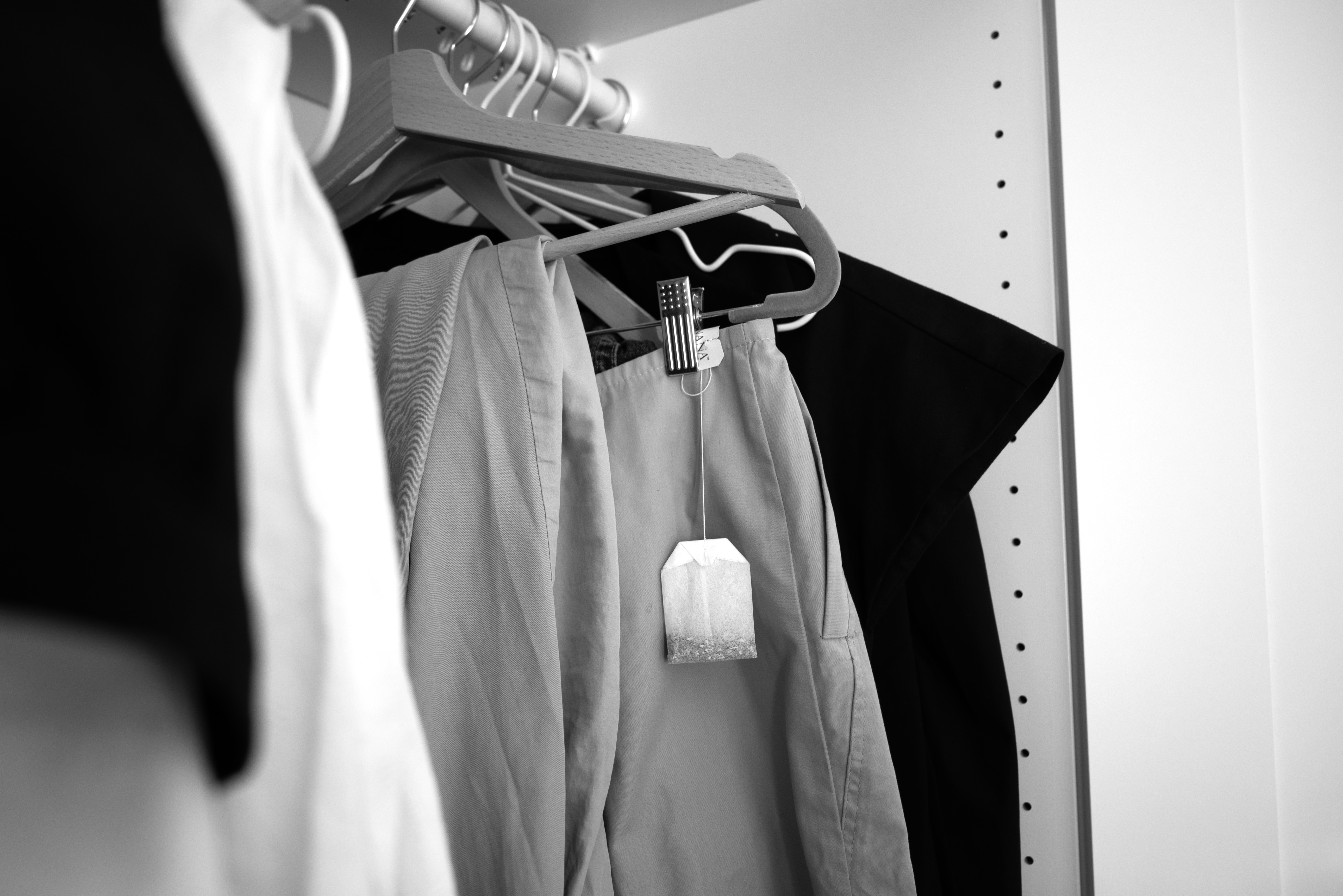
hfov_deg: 65.1
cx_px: 563
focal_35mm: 28
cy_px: 450
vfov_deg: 46.4
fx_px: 1045
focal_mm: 24
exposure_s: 1/25
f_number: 4
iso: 100
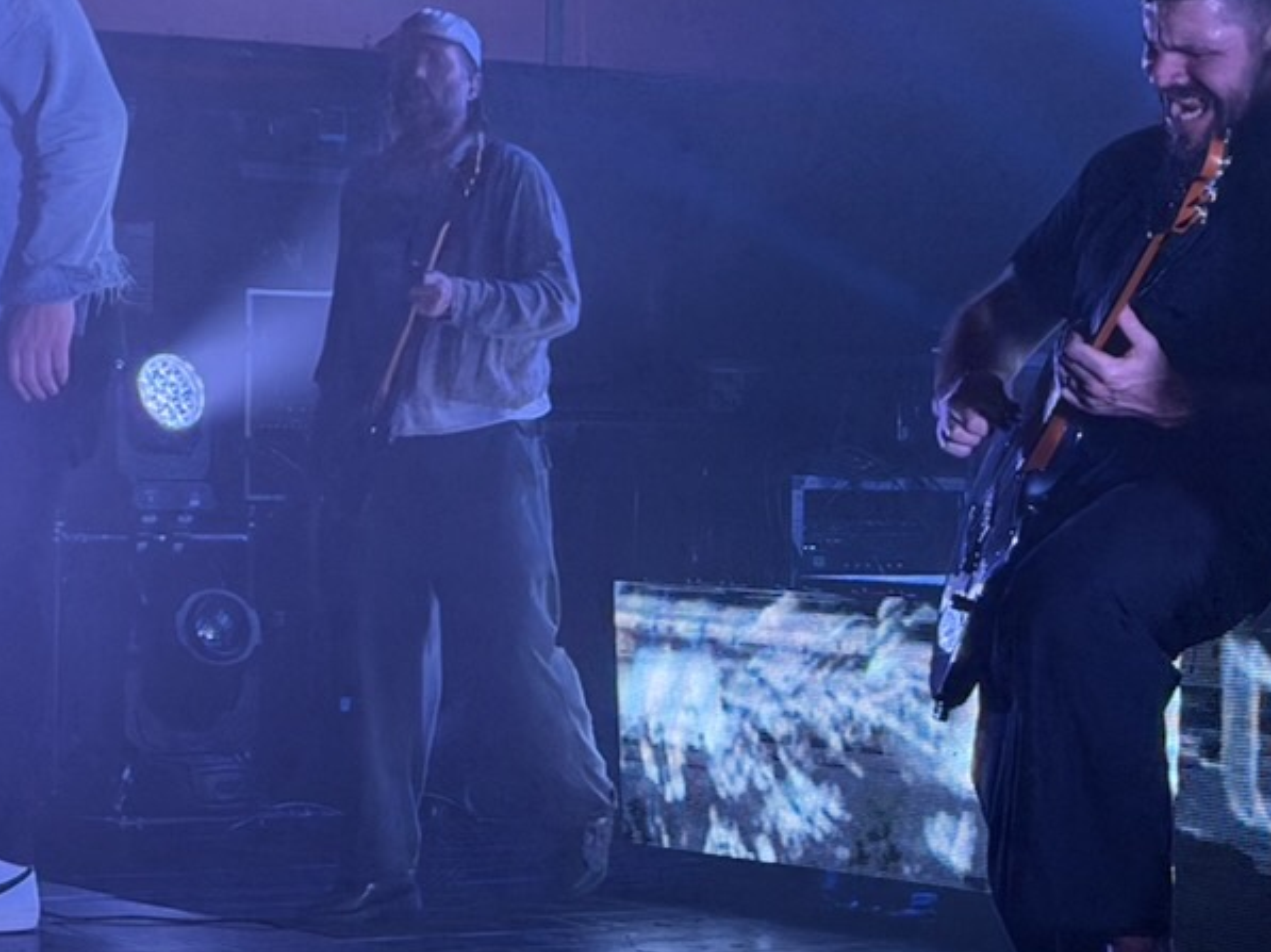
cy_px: 373
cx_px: 749
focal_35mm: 103
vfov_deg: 14.3
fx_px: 3780
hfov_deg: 19.1
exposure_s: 1/171
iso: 160
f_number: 1.78
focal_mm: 6.76
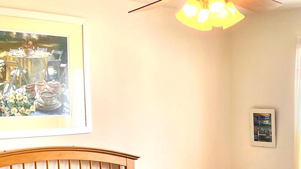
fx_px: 551
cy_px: 138
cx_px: 207
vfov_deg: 17.3
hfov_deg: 30.3
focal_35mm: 69
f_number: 1.6
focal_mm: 4.2
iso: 40
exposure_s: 1/120
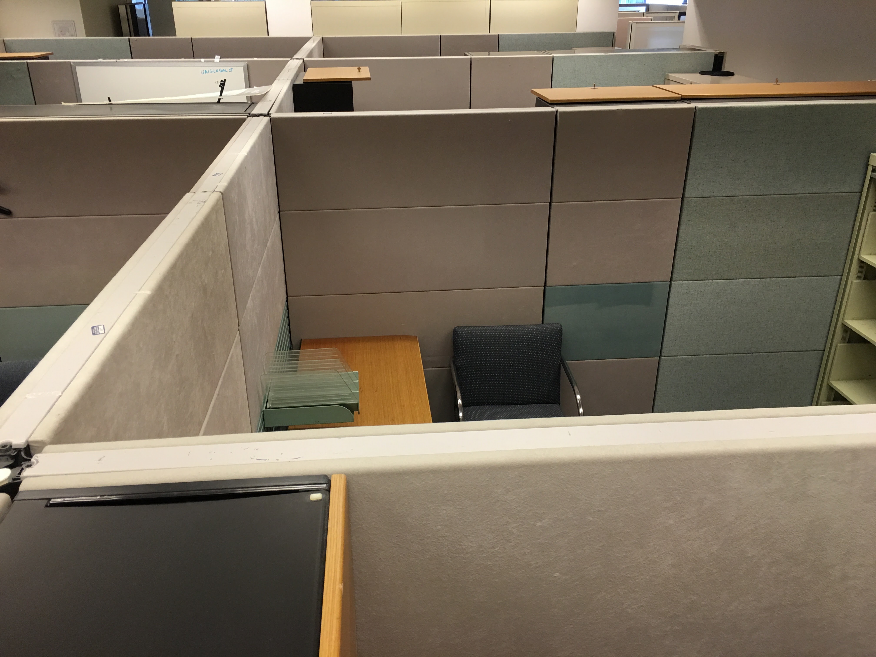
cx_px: 438
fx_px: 734
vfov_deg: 48.2
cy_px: 328
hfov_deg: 61.7
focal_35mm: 29
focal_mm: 4.15
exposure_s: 1/15
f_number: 2.2
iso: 40
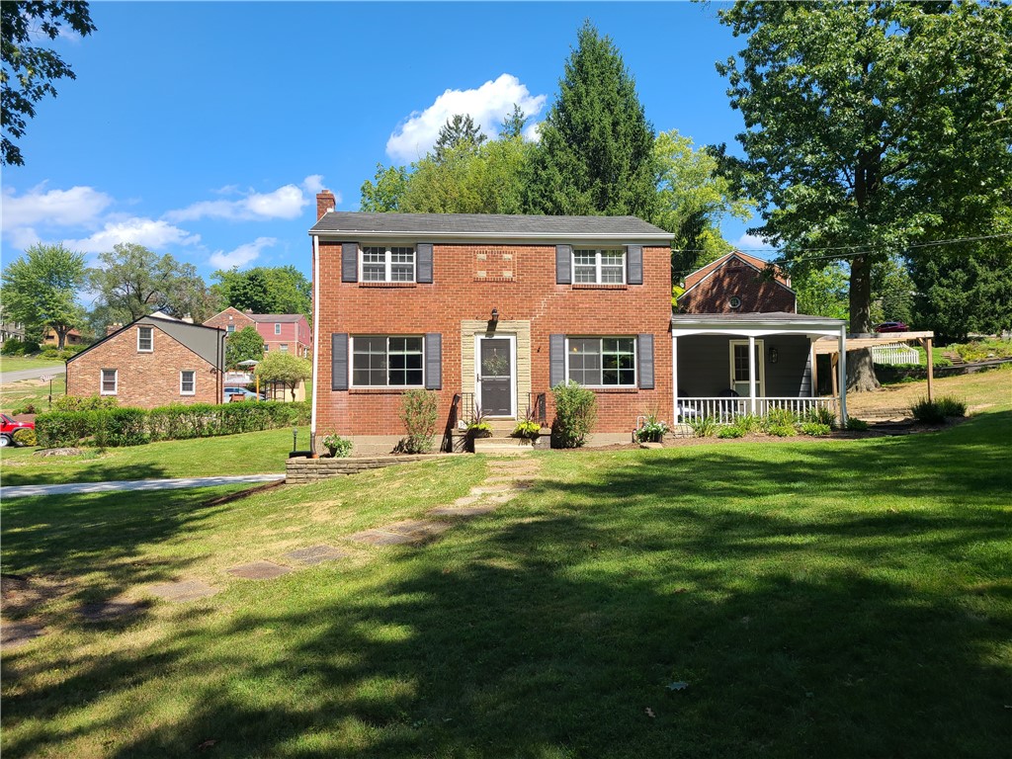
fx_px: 760
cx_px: 506
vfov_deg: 53.1
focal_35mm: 26
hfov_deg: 67.3
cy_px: 380
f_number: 1.8
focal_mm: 5.4
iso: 40
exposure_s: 1/1372
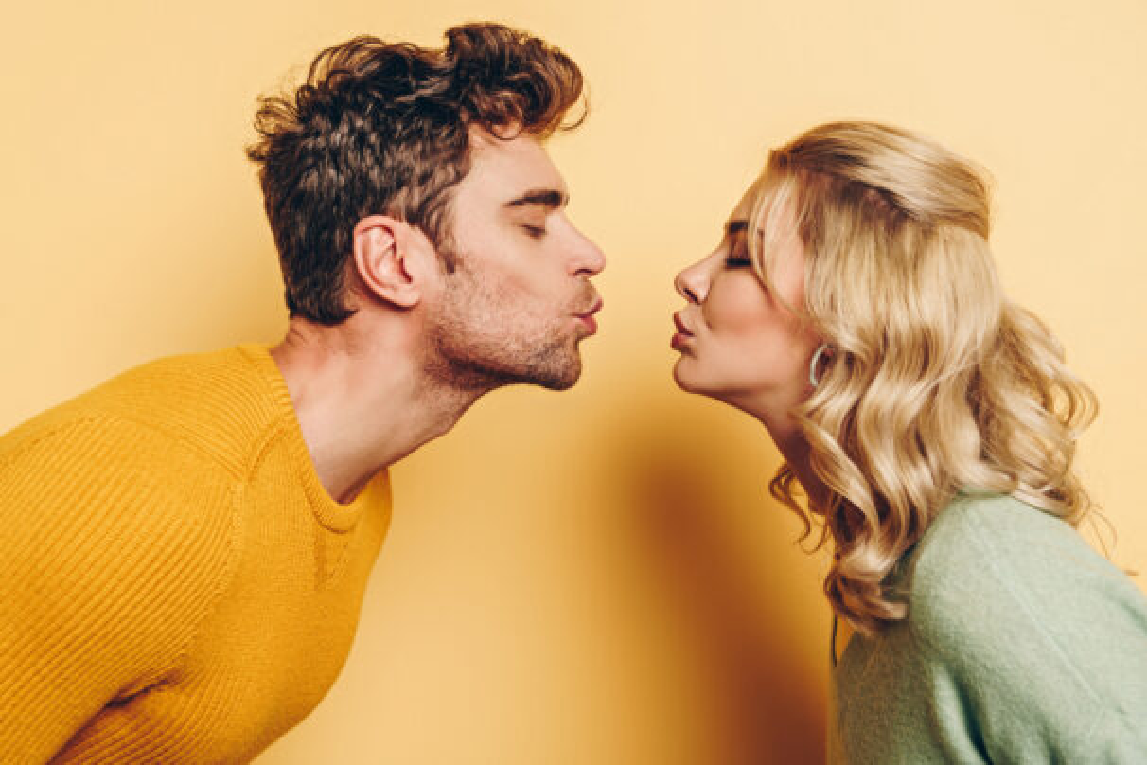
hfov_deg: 39.6
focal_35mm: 50
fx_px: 1593
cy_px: 382
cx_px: 574
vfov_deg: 27.0
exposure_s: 1/160
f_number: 5
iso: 100
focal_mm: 50
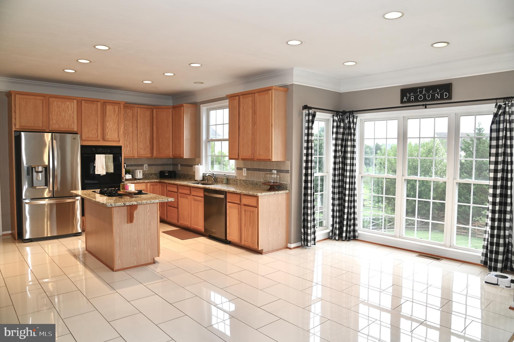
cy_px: 171
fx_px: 342
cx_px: 257
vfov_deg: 53.1
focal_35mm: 24
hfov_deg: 73.8
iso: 360
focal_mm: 24
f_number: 7.1
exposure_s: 1/30
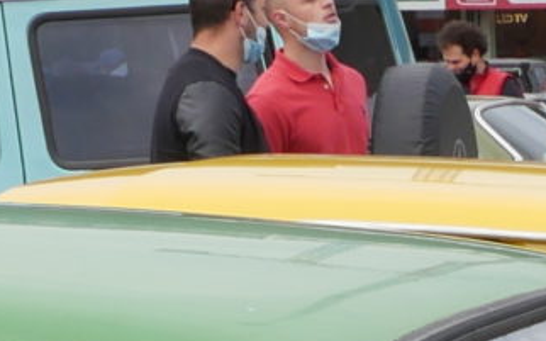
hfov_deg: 6.1
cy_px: 1169
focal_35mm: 337
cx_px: 1050
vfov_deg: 3.7
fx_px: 5013
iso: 200
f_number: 8
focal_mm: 20
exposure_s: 1/320
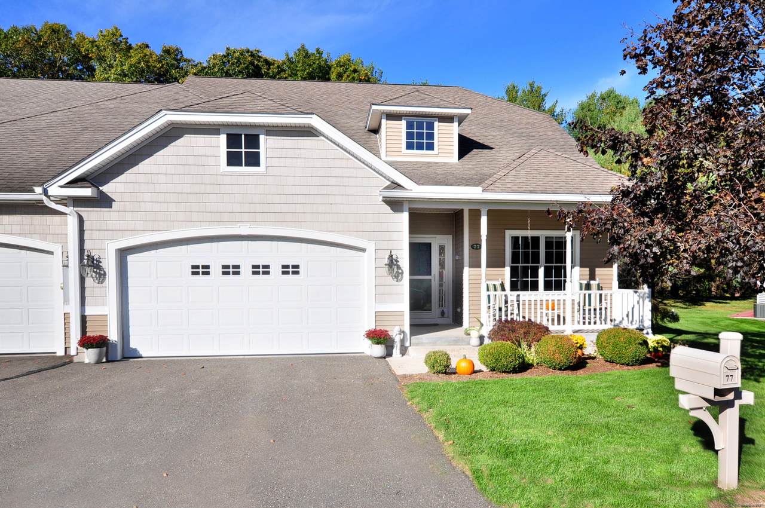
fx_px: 478
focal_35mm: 22
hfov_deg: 77.4
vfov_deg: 56.0
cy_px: 254
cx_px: 382
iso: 200
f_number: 8
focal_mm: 15
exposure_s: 1/250
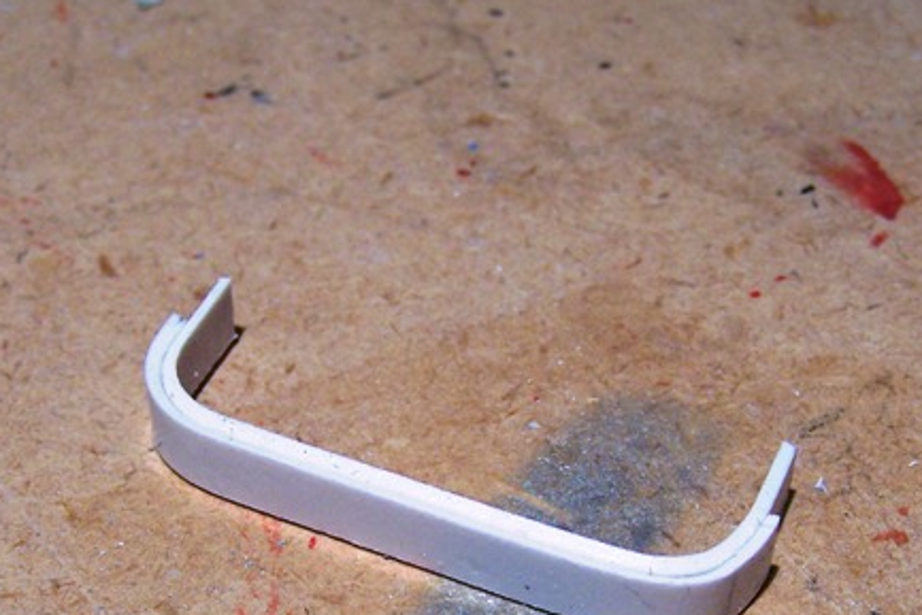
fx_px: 1870
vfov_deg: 18.5
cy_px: 494
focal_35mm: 73
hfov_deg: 27.7
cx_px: 468
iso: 80
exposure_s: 1/45
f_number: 2.8
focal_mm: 6.3
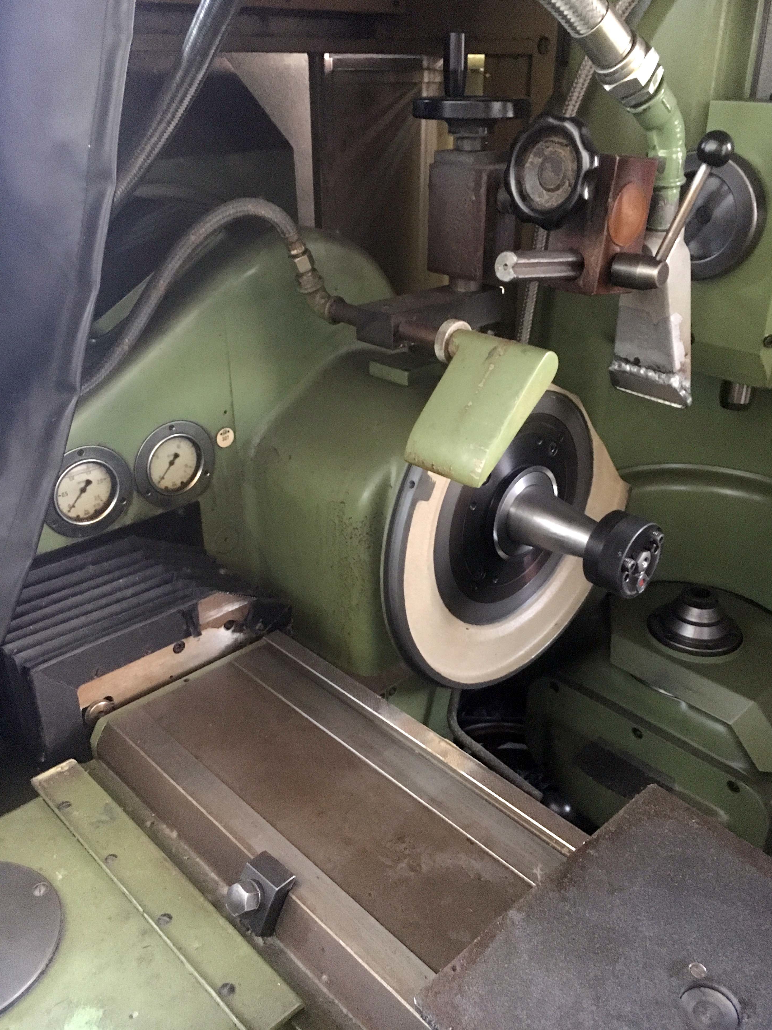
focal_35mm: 30
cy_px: 503
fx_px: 892
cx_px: 397
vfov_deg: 60.0
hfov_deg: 46.8
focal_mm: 4.15
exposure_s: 1/17
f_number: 2.2
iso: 500
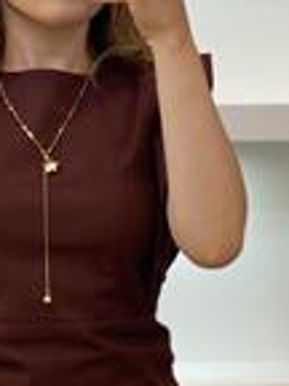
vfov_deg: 13.2
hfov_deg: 9.9
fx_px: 1659
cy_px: 275
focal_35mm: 149
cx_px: 16
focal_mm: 6
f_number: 2
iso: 80
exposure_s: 1/100
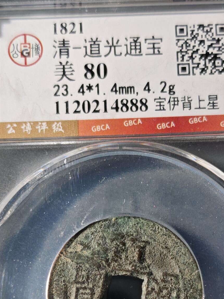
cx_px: 121
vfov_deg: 24.4
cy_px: 227
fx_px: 682
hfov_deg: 18.7
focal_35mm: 79
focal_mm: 5.85
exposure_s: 1/162
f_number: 1.63
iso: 50
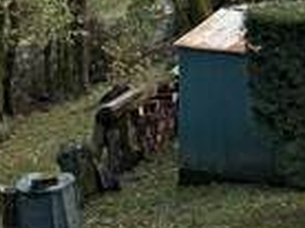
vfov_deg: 5.1
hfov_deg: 7.1
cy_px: -423
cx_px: 296
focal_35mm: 279
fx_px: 2454
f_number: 1.78
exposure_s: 1/962
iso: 64
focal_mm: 6.86
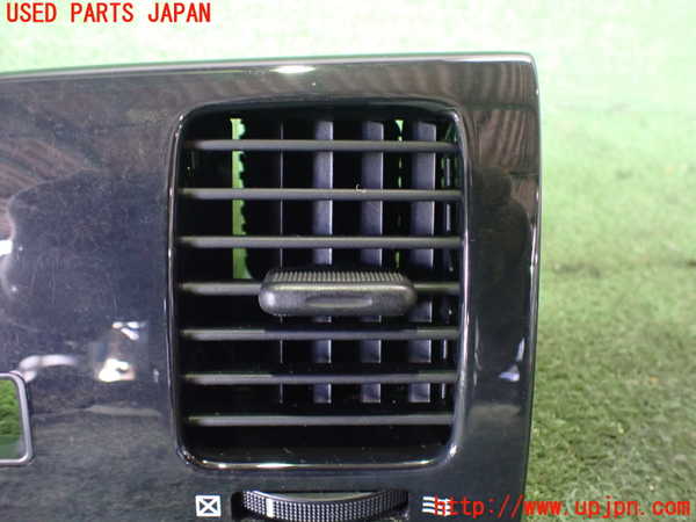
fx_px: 603
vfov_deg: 46.8
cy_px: 261
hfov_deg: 60.0
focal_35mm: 30
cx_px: 348
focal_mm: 5.4
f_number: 2.3
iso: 1000
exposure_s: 1/30
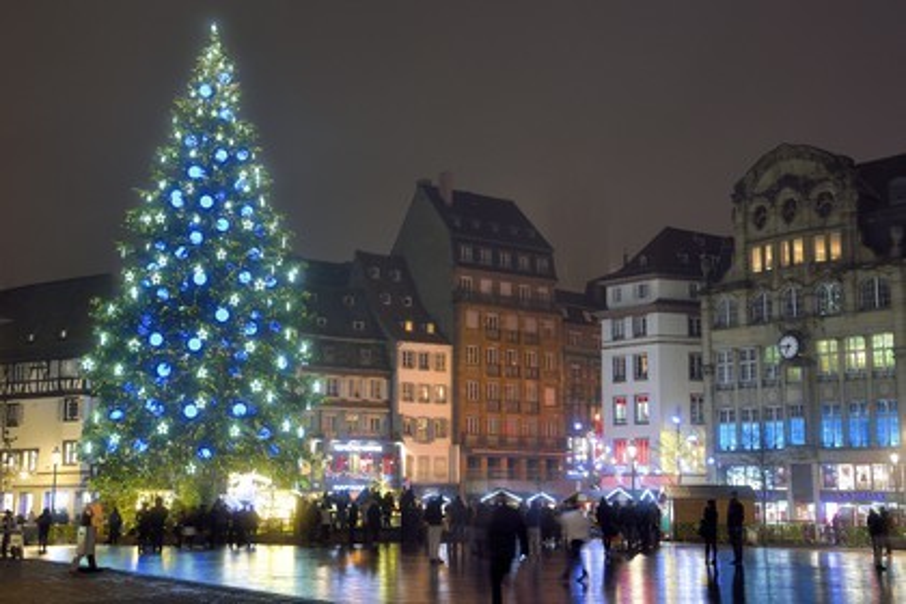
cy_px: 302
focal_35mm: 48
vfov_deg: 28.1
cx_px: 453
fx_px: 1208
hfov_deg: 41.1
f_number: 8
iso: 400
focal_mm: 48
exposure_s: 1/2.5
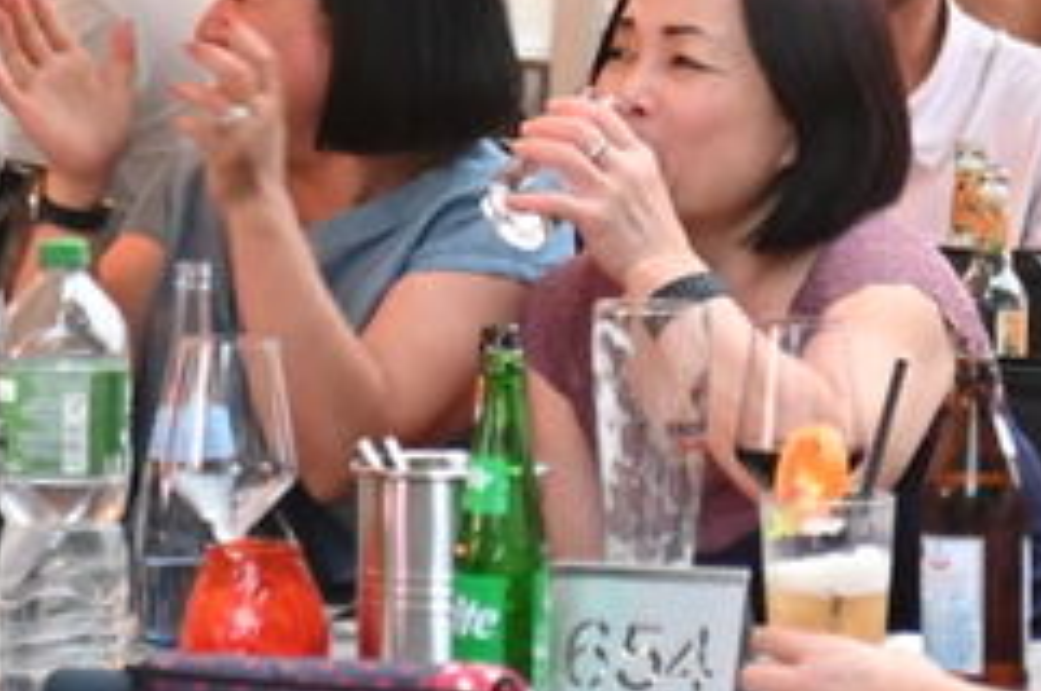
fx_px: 10078
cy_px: 494
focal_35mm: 349
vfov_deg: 3.9
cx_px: 367
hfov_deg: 5.9
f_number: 2.8
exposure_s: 1/125
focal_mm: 70
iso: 4500
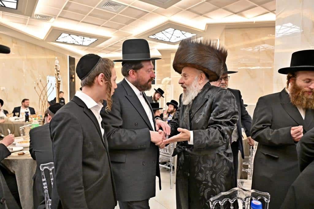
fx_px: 209
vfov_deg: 53.1
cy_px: 104
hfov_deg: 73.7
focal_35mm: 24
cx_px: 157
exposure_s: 1/320
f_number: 4
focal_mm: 24
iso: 1250
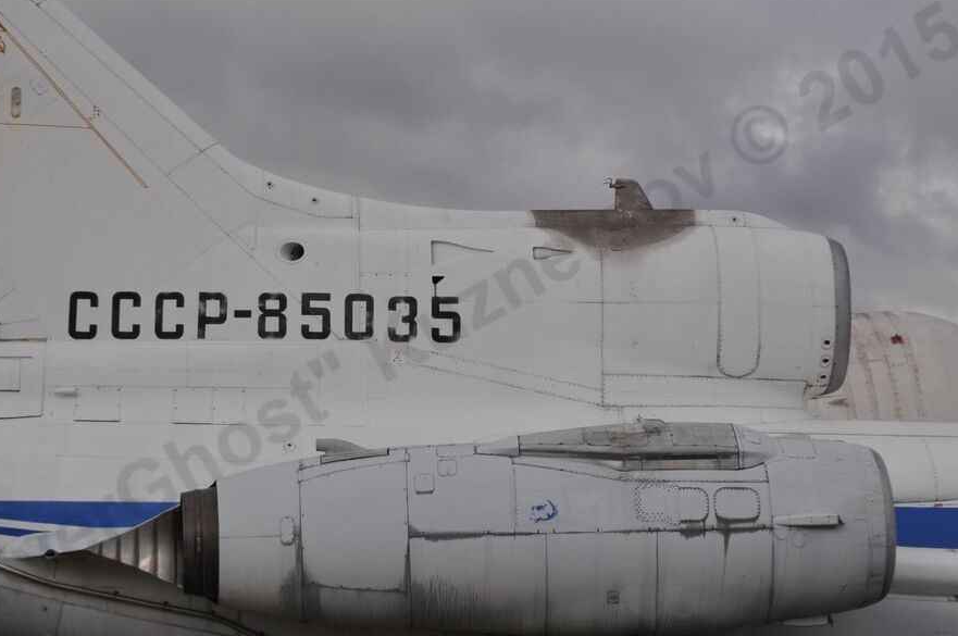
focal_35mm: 109
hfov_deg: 18.7
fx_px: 2897
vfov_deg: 12.5
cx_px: 299
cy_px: 402
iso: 200
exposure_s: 1/800
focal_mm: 50
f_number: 8
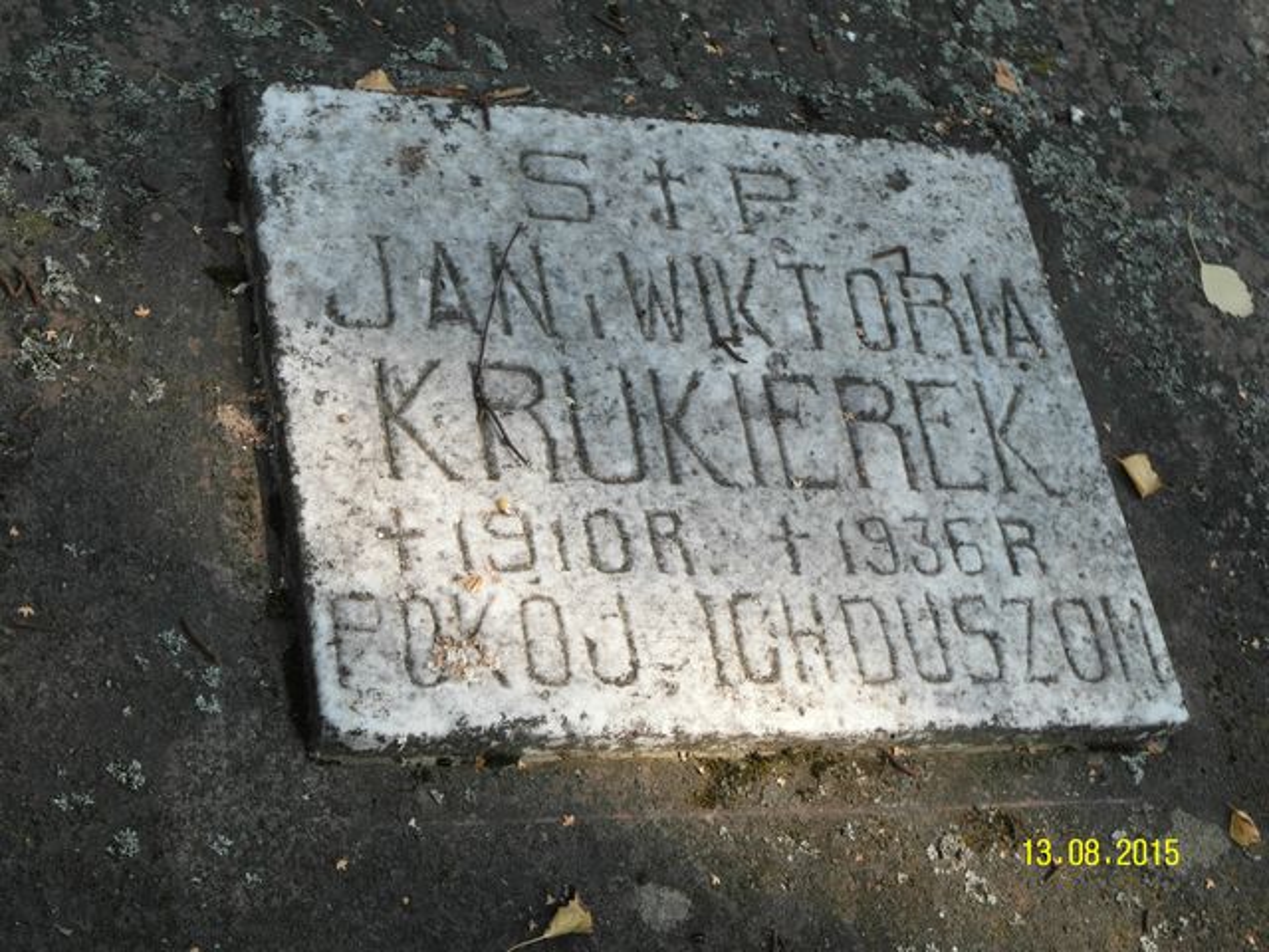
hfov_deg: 29.4
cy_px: 476
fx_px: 2420
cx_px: 634
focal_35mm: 66
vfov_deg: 22.3
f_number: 4.8
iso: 80
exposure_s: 1/180
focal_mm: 14.1
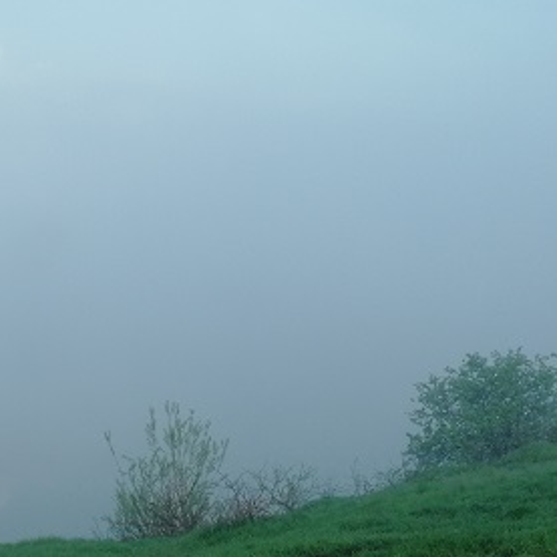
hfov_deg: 24.1
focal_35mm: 69
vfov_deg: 24.7
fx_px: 1256
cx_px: 22
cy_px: 416
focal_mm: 3.95
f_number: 2.2
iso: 50
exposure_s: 1/540
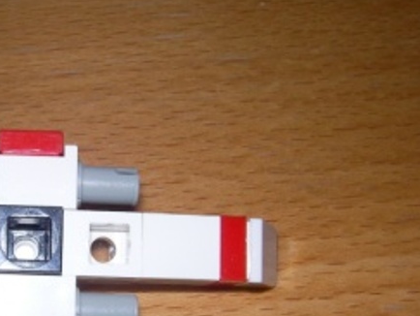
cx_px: 50
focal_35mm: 70
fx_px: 850
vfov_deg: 20.9
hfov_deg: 26.9
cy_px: 233
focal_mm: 6.3
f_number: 6.6
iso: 100
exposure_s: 1/30
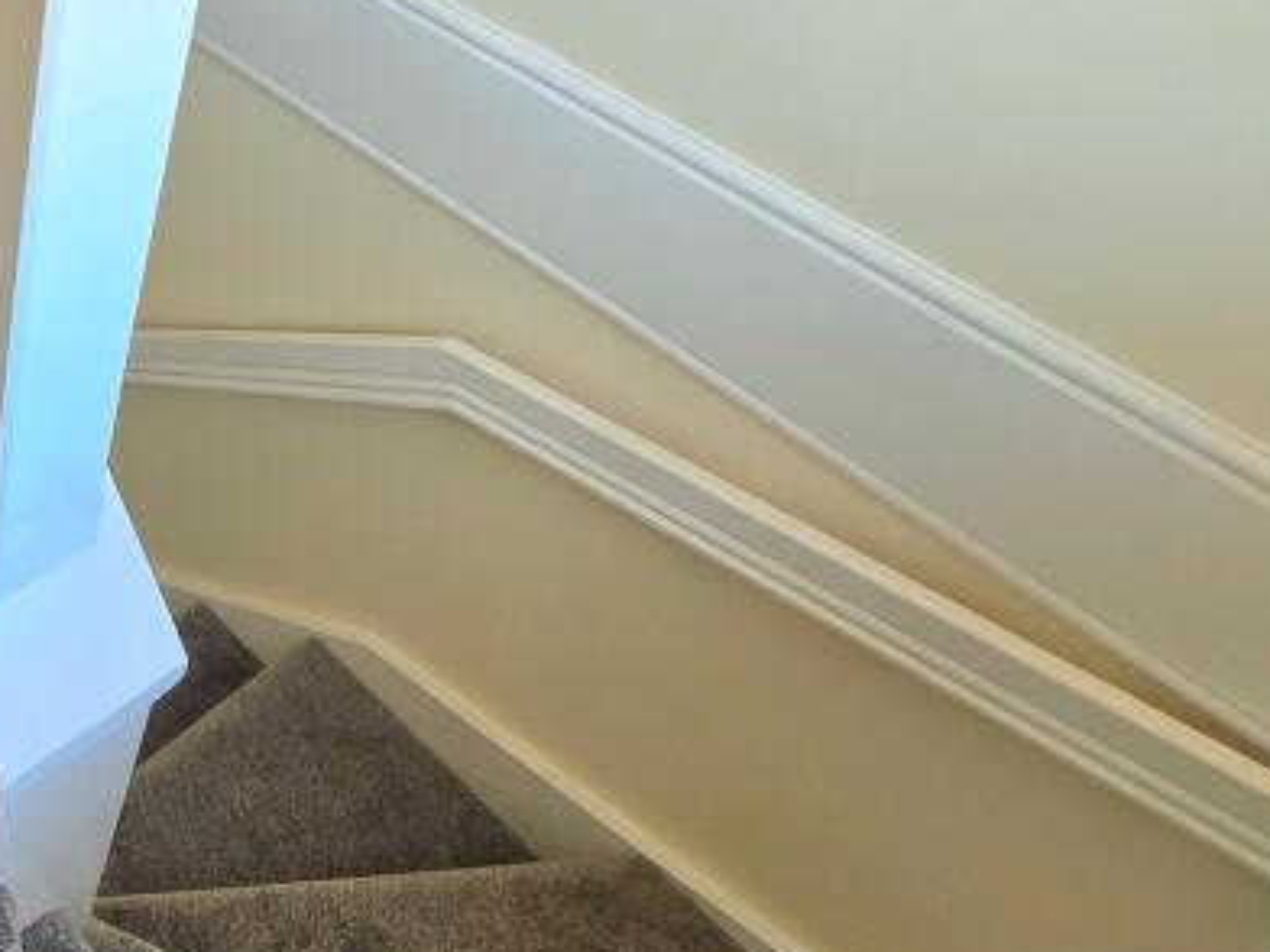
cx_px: -136
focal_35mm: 34
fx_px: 1247
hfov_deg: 42.2
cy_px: 168
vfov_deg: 39.8
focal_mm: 2.2
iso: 80
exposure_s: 1/101
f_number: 1.9
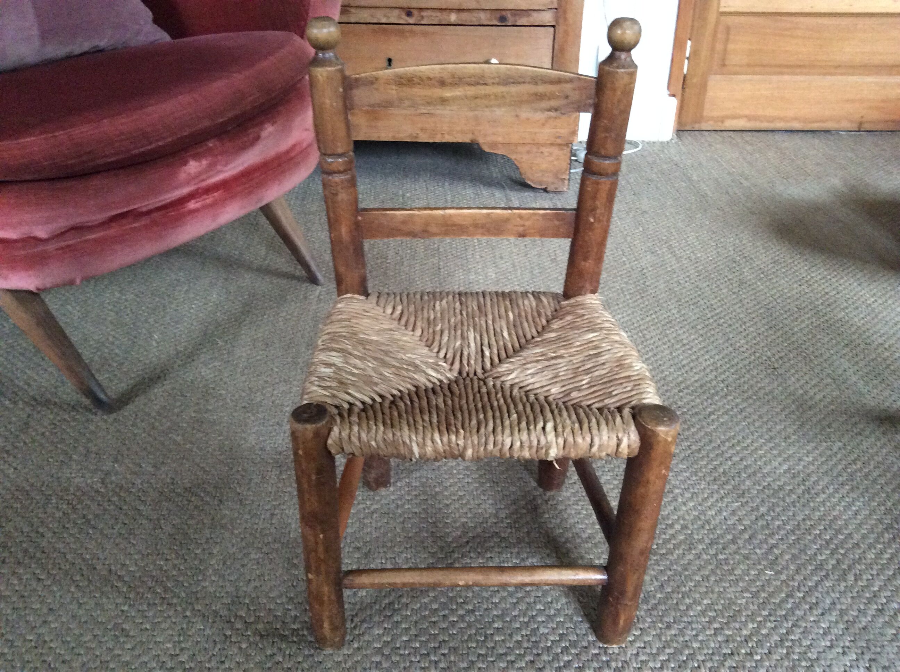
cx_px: 450
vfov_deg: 44.1
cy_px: 336
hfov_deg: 56.9
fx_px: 831
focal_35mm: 32
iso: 320
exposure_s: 1/17
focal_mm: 3.3
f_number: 2.4
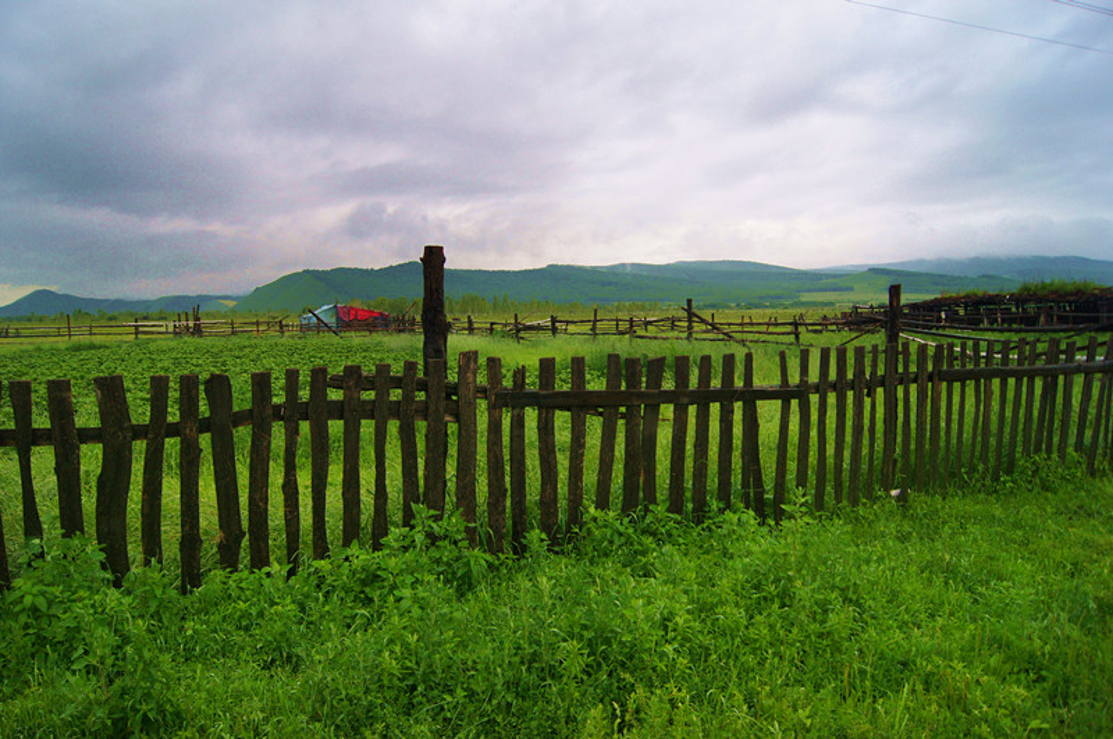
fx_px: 834
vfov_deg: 47.8
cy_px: 370
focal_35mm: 27
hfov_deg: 67.5
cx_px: 556
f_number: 4
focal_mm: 18
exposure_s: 1/160
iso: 500
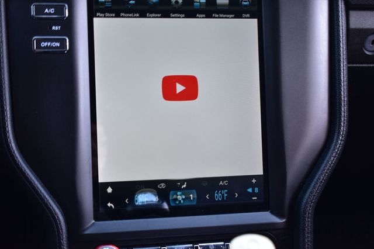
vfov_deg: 22.6
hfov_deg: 33.4
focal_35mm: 60
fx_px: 623
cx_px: 187
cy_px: 124
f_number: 7.1
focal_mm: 40
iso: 400
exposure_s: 1/25
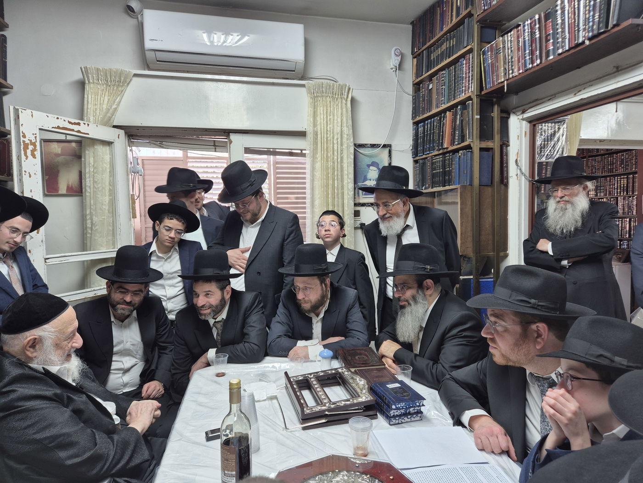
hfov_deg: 73.9
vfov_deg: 58.9
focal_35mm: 23
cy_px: 242
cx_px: 322
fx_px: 427
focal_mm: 5.4
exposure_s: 1/100
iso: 50
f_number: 1.8
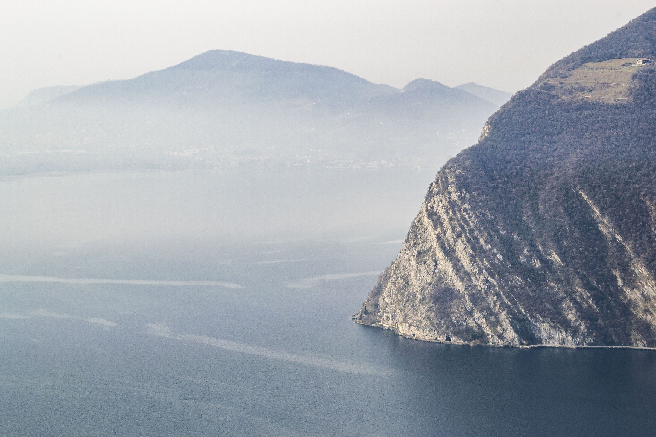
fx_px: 1913
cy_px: 218
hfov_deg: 19.5
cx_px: 328
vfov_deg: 13.0
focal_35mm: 105
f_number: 20
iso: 200
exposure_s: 1/100
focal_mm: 70
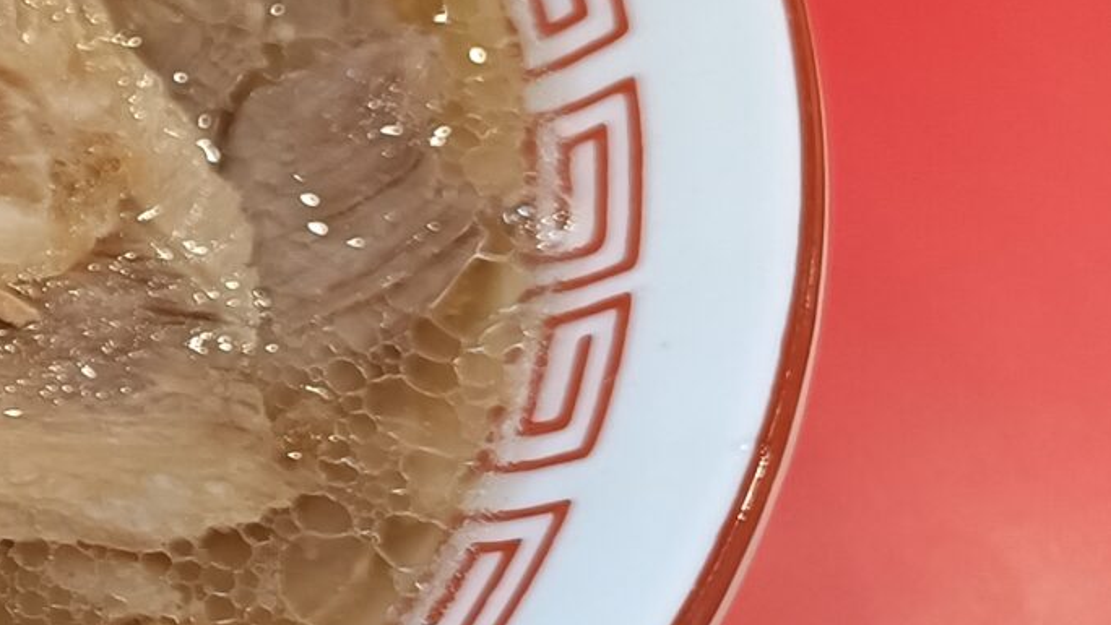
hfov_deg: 17.4
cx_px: -841
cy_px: 302
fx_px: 3005
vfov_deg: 11.9
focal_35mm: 102
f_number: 1.7
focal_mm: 4.7
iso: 500
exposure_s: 1/60
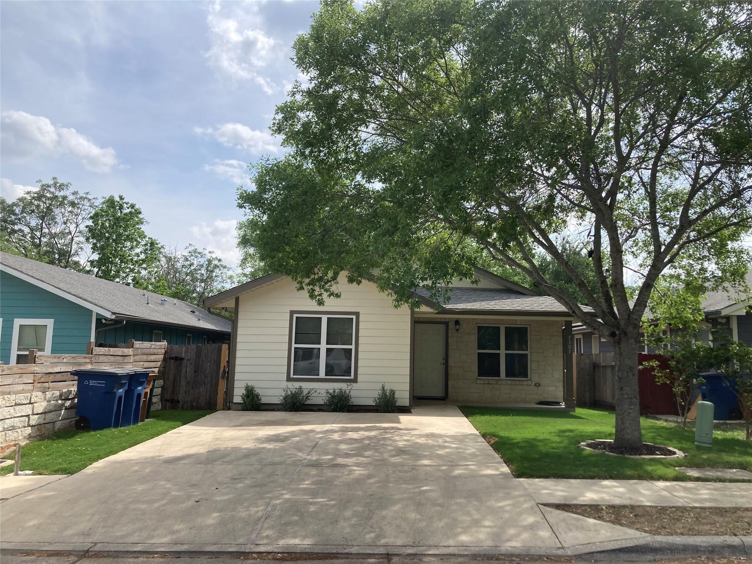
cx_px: 376
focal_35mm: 28
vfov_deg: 49.7
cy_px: 282
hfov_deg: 63.4
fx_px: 608
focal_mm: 3.99
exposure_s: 1/2183
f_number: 1.8
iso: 20
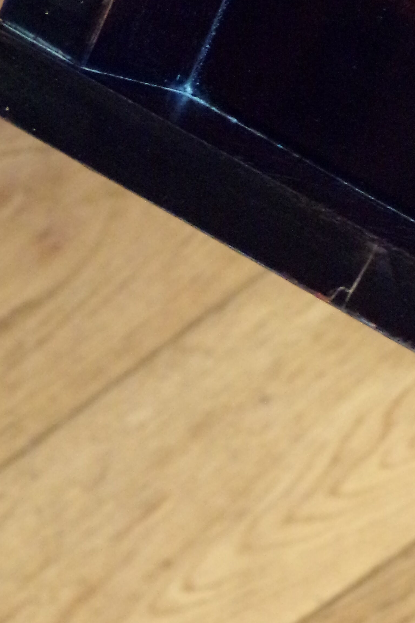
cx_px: 434
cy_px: 306
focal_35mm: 180
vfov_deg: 11.4
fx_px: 3112
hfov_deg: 7.6
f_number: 4
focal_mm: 15.4
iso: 800
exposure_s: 1/15
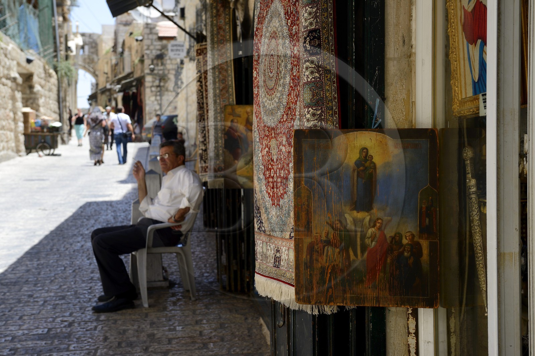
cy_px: 178
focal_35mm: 55
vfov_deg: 24.6
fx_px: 817
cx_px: 268
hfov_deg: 36.3
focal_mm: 55
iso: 200
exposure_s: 1/320
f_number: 6.3
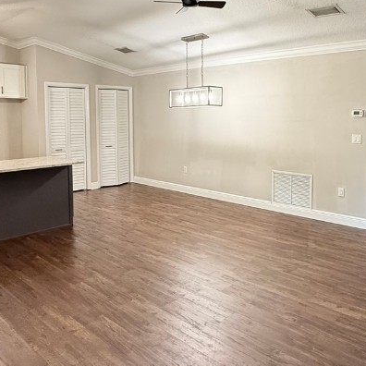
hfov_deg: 51.0
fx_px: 383
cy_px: 136
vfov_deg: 50.6
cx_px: 201
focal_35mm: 32
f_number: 2.2
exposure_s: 1/60
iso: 500
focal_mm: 2.22
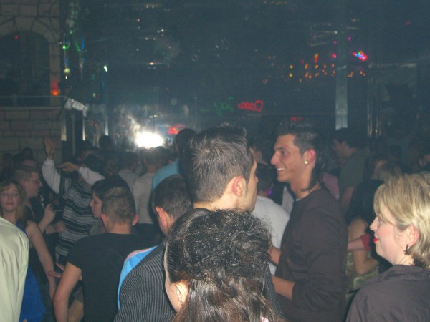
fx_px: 708
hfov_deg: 33.8
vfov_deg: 25.7
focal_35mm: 57
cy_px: 161
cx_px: 215
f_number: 3.6
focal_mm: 11.8
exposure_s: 1/60
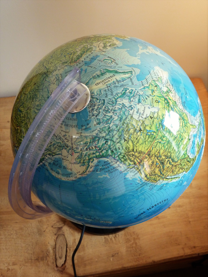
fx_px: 296
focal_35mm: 37
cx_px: 104
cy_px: 138
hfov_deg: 38.7
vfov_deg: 50.1
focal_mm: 6.6
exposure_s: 1/30
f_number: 3
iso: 320
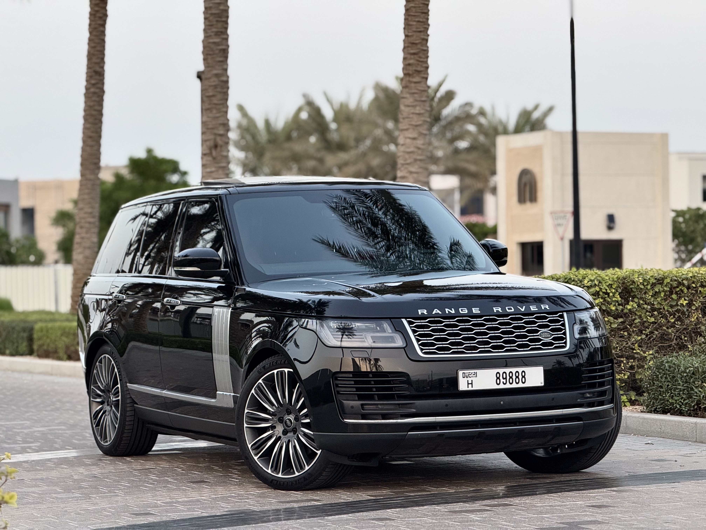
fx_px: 2447
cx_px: 353
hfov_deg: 16.4
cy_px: 265
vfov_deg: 12.3
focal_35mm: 120
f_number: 2.8
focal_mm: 15.66
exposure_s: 1/99
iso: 125
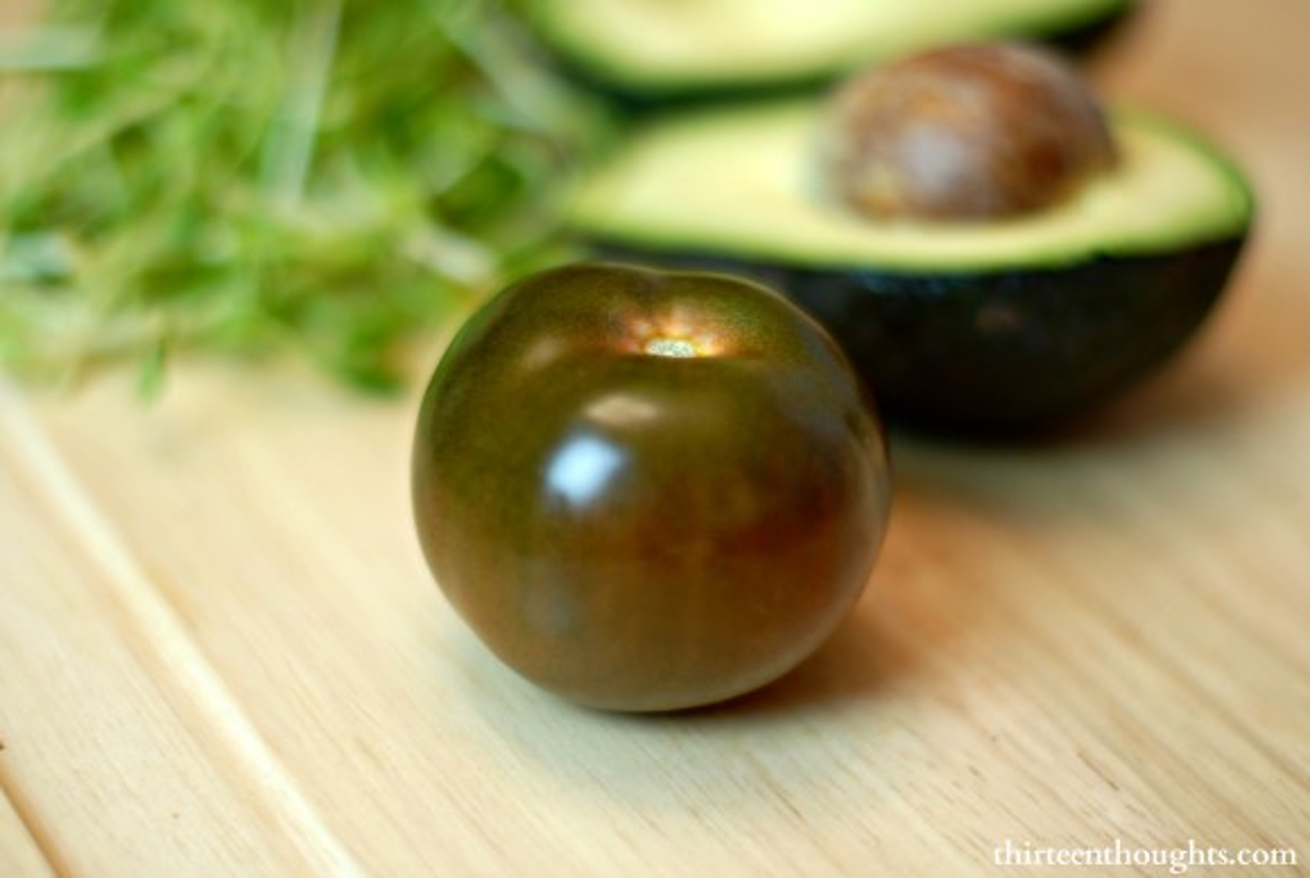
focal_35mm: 75
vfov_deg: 18.2
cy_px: 439
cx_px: 655
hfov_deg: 27.0
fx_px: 2733
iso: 125
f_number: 1.4
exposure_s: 1/60
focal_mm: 50
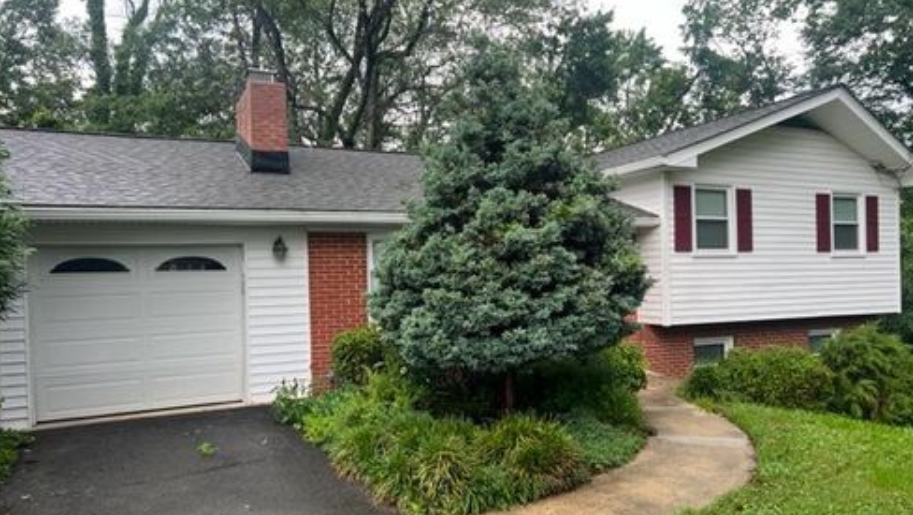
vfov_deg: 40.2
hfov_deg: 66.0
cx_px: 462
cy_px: 278
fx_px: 702
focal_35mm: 29
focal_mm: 5.7
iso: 32
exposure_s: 1/135
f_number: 1.5
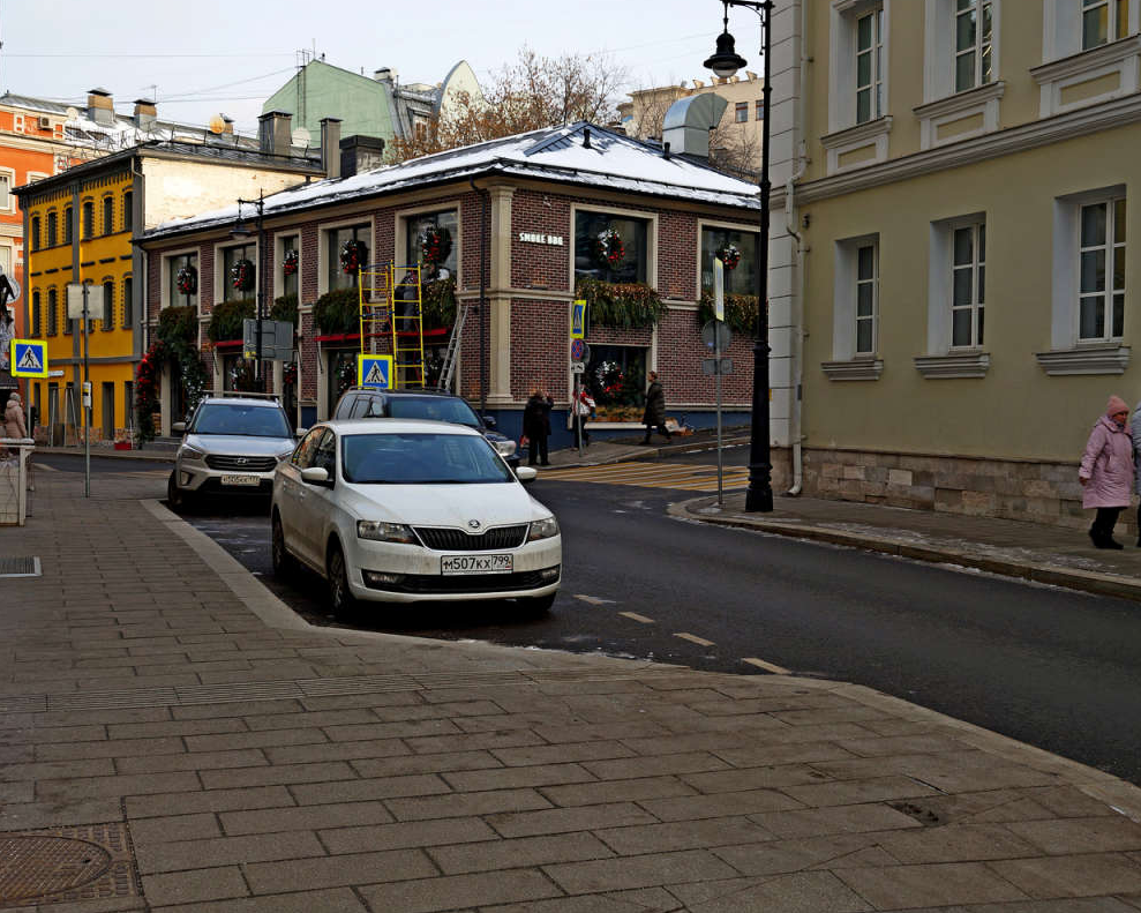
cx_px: 598
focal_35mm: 41
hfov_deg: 44.8
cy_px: 454
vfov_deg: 36.5
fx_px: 1384
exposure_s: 1/100
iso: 100
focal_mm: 24
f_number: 8
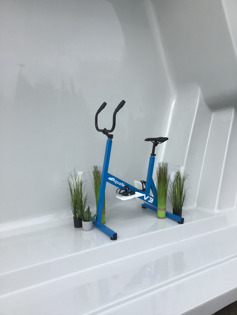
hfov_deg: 45.4
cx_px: 118
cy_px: 158
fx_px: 283
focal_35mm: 31
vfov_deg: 58.4
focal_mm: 3.3
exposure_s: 1/1199
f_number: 2.4
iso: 25
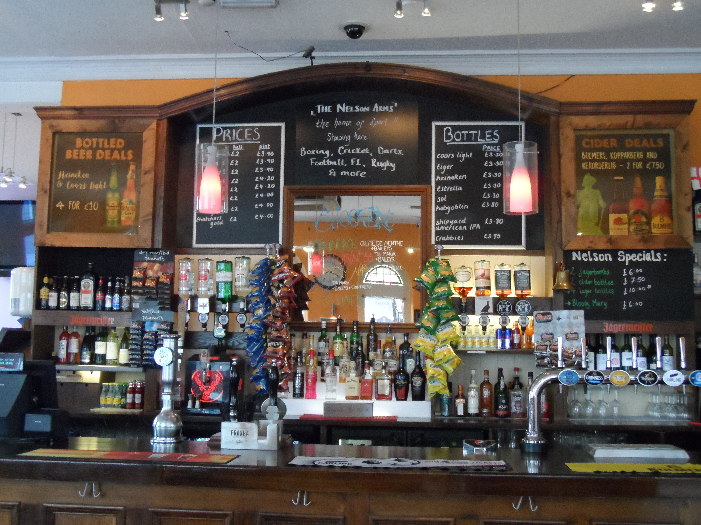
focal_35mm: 41
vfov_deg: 35.1
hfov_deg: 45.8
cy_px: 262
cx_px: 350
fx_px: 830
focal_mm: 6.8
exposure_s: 1/45
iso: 640
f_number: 3.7
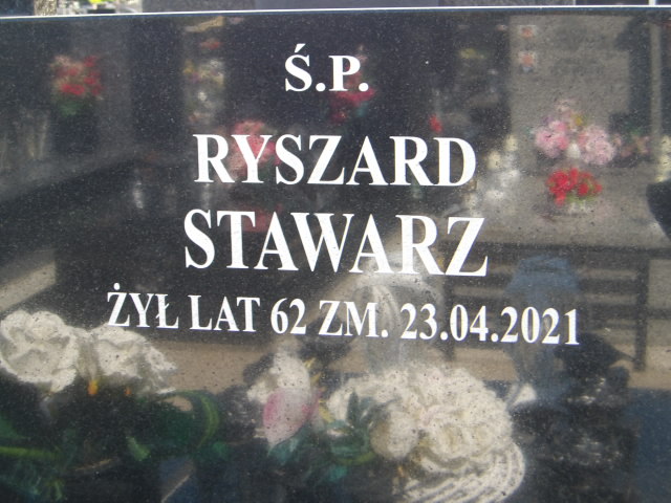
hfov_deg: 27.8
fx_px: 1357
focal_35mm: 70
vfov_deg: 21.0
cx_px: 336
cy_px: 252
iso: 100
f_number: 4.9
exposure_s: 1/84
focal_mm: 12.5
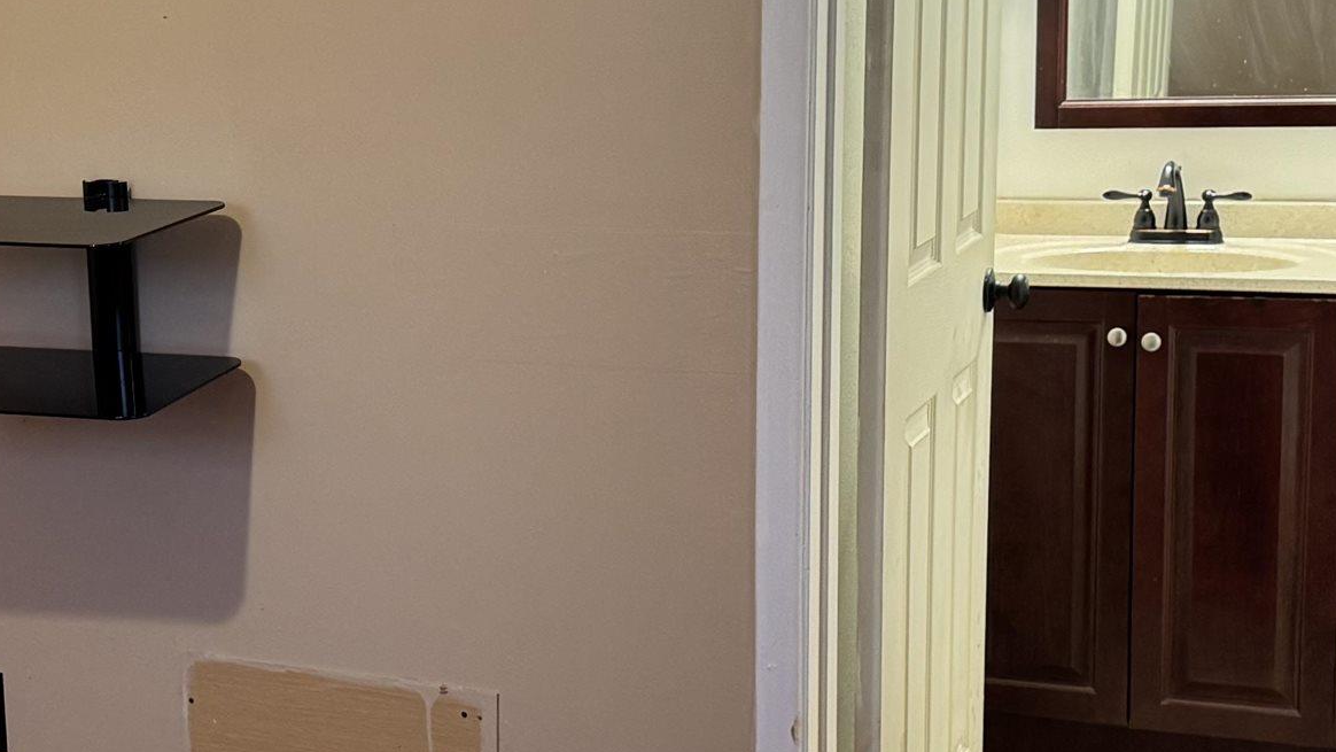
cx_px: 282
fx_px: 2445
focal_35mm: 69
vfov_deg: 17.5
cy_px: 416
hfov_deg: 29.9
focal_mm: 6.76
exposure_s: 1/60
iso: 320
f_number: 1.78
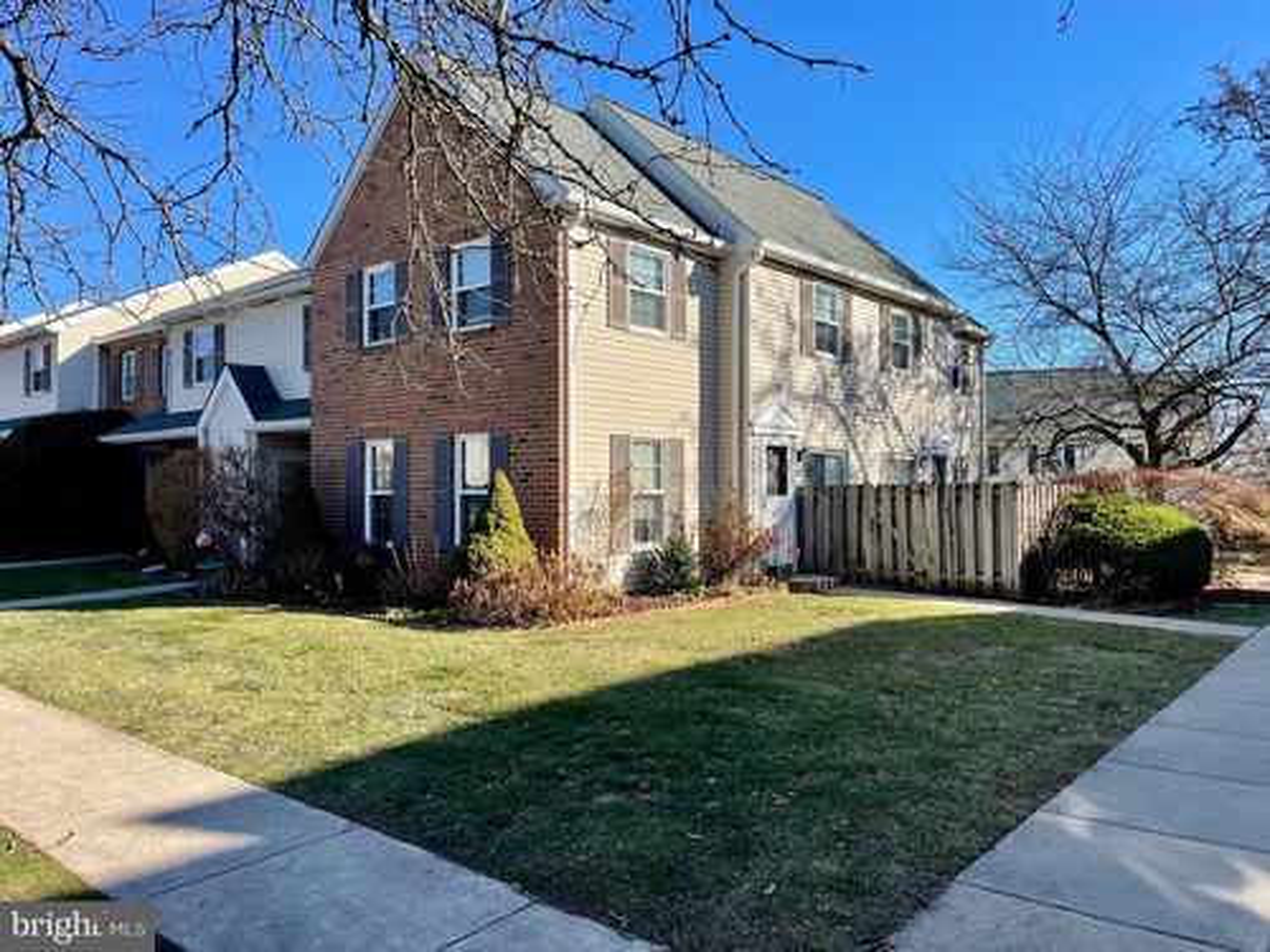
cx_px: 635
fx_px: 954
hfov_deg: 67.3
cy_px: 476
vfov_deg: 53.1
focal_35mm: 26
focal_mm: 4.2
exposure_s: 1/2451
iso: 32
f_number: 1.6
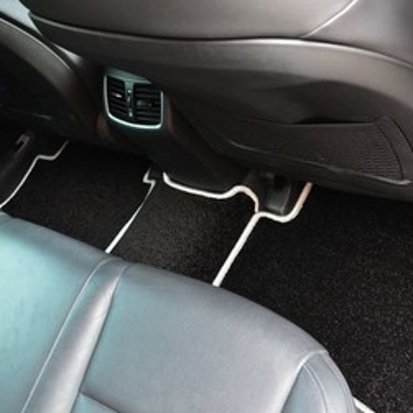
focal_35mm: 51
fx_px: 688
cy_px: 224
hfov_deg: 33.4
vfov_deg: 33.4
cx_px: 209
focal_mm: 24
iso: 800
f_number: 7.1
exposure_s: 1/15
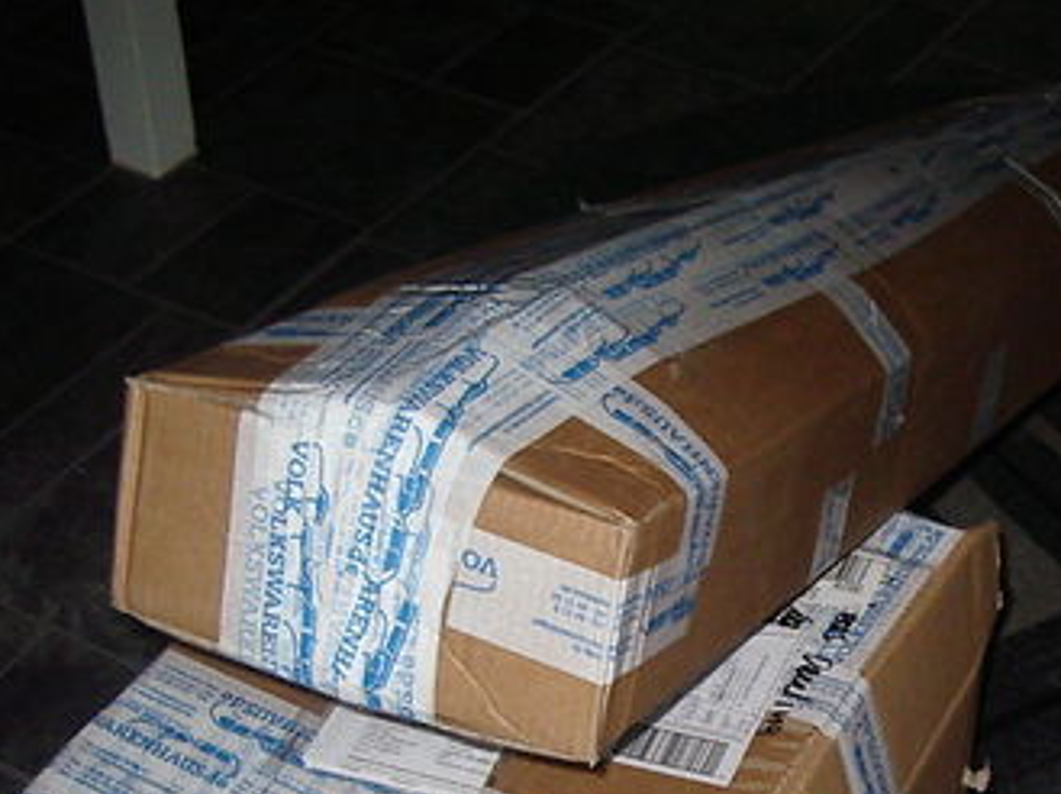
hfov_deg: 25.8
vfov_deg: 19.6
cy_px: 687
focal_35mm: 74
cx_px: 864
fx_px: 2266
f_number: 2.6
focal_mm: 5.8
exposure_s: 1/60
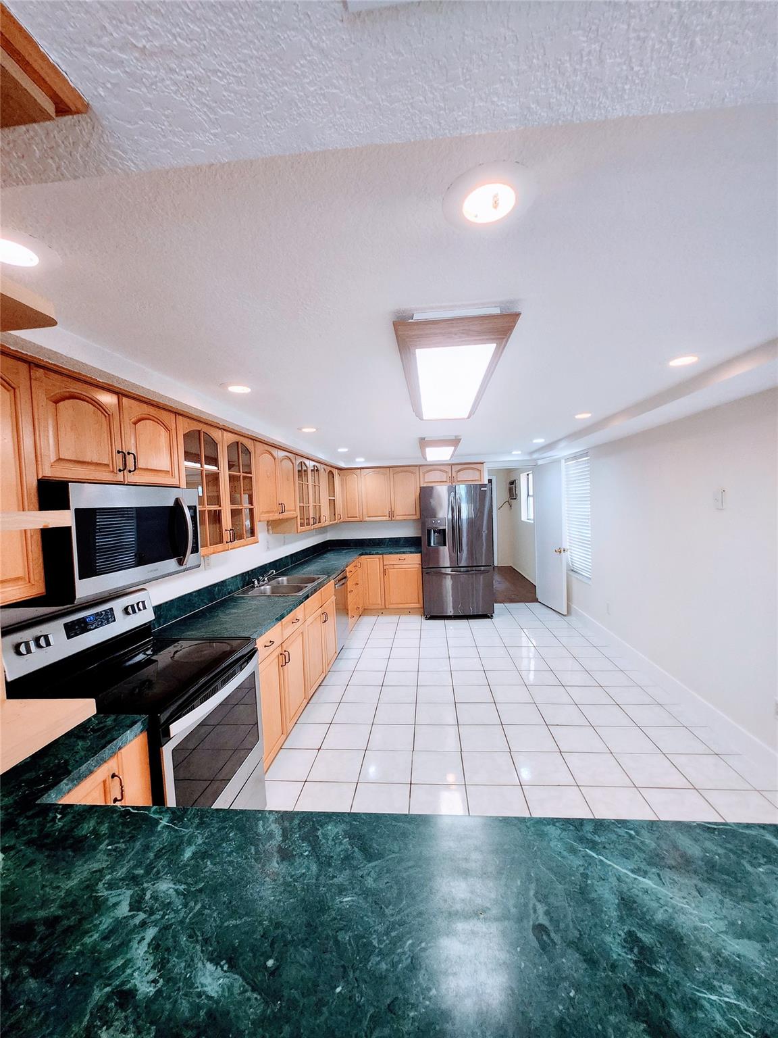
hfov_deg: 89.9
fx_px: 390
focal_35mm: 13
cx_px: 389
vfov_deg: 106.2
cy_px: 519
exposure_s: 1/60
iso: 200
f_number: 2.2
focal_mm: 1.74
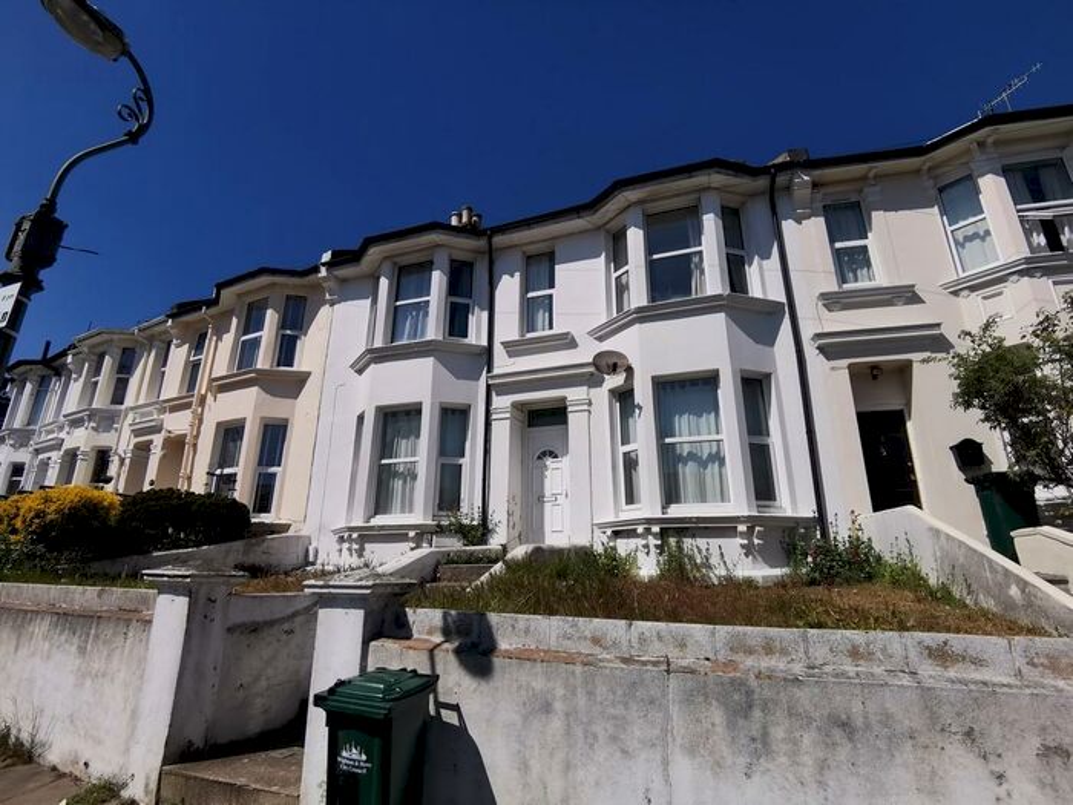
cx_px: 536
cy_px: 402
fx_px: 527
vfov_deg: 74.7
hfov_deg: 91.0
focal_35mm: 17
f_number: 2.2
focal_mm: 2.26
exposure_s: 1/2538
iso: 50
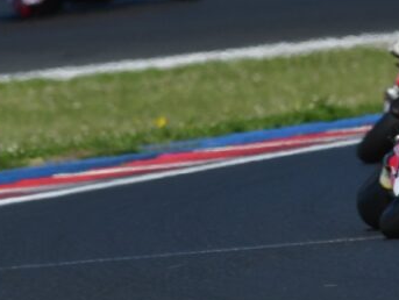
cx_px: 579
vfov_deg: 0.6
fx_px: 27289
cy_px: -33
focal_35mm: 2365
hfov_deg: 0.8
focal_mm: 550
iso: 100
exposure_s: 1/500
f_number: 8
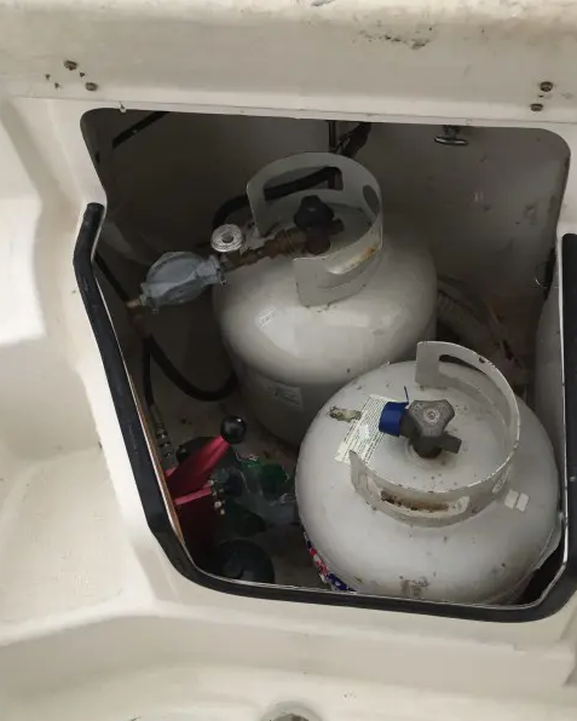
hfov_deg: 39.0
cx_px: 346
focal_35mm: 38
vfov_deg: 47.9
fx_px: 811
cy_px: 362
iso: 32
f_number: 2.2
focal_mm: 4.15
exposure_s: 1/40
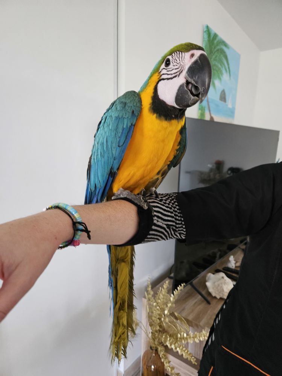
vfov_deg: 73.9
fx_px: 250
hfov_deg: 58.9
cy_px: 188
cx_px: 141
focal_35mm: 23
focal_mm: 5.4
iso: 640
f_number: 1.8
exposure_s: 1/33.3
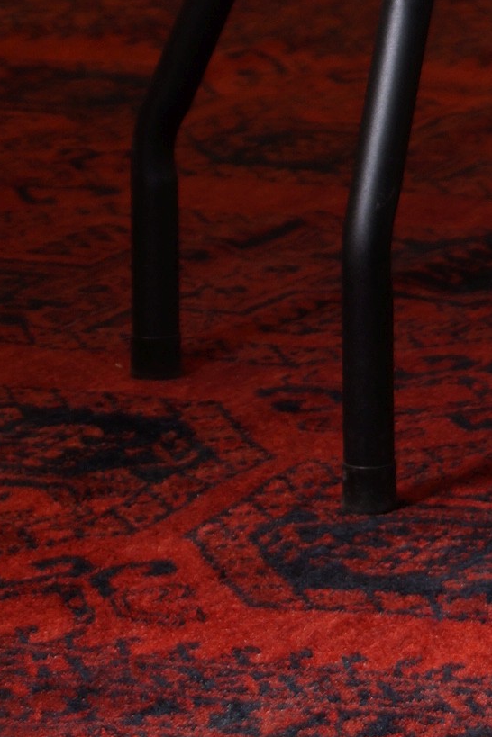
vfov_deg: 7.3
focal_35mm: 276
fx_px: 5651
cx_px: 811
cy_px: -434
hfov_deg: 4.9
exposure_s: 1/13
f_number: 5
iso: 100
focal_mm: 55
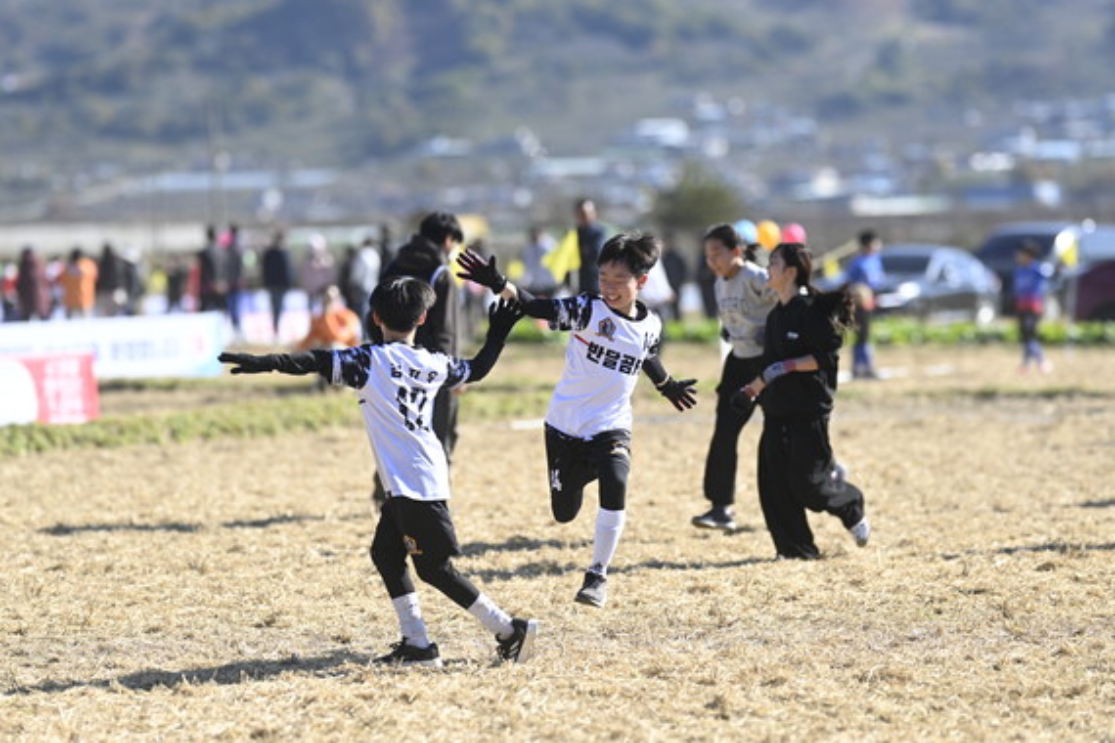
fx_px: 4398
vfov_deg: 9.7
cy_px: 362
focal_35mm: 142
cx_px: 585
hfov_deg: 14.4
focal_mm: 135
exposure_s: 1/1600
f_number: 1.8
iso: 64
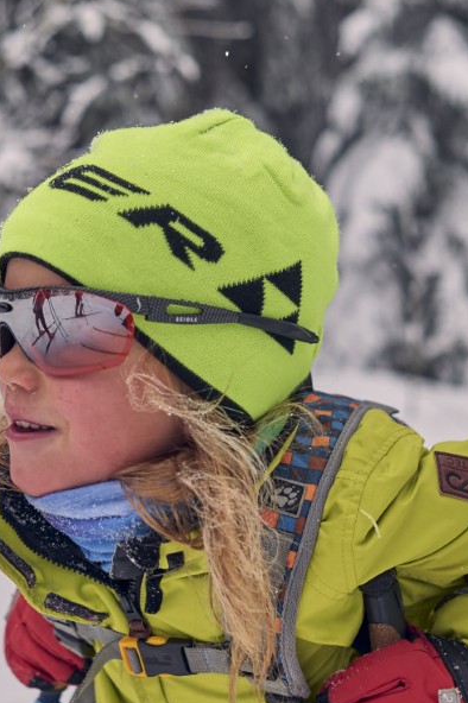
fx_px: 1386
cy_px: 385
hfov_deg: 19.0
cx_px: 121
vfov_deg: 28.5
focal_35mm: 71
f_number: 3.5
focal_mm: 35
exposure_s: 1/1000
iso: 400
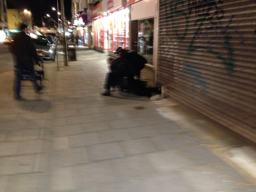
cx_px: 128
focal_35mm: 33
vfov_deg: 42.9
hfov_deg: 55.4
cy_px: 96
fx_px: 244
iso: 800
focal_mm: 4.12
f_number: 2.4
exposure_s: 1/15
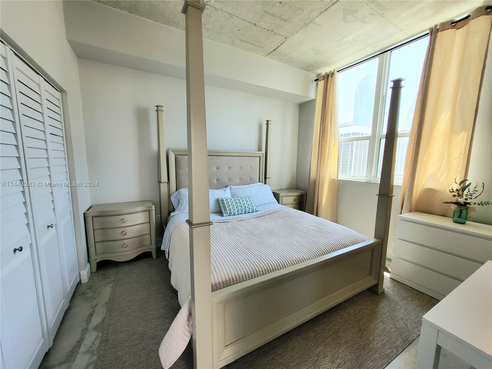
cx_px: 246
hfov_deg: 106.2
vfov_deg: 89.9
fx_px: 185
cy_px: 184
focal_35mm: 13
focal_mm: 1.74
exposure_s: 1/120
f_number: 2.2
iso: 50
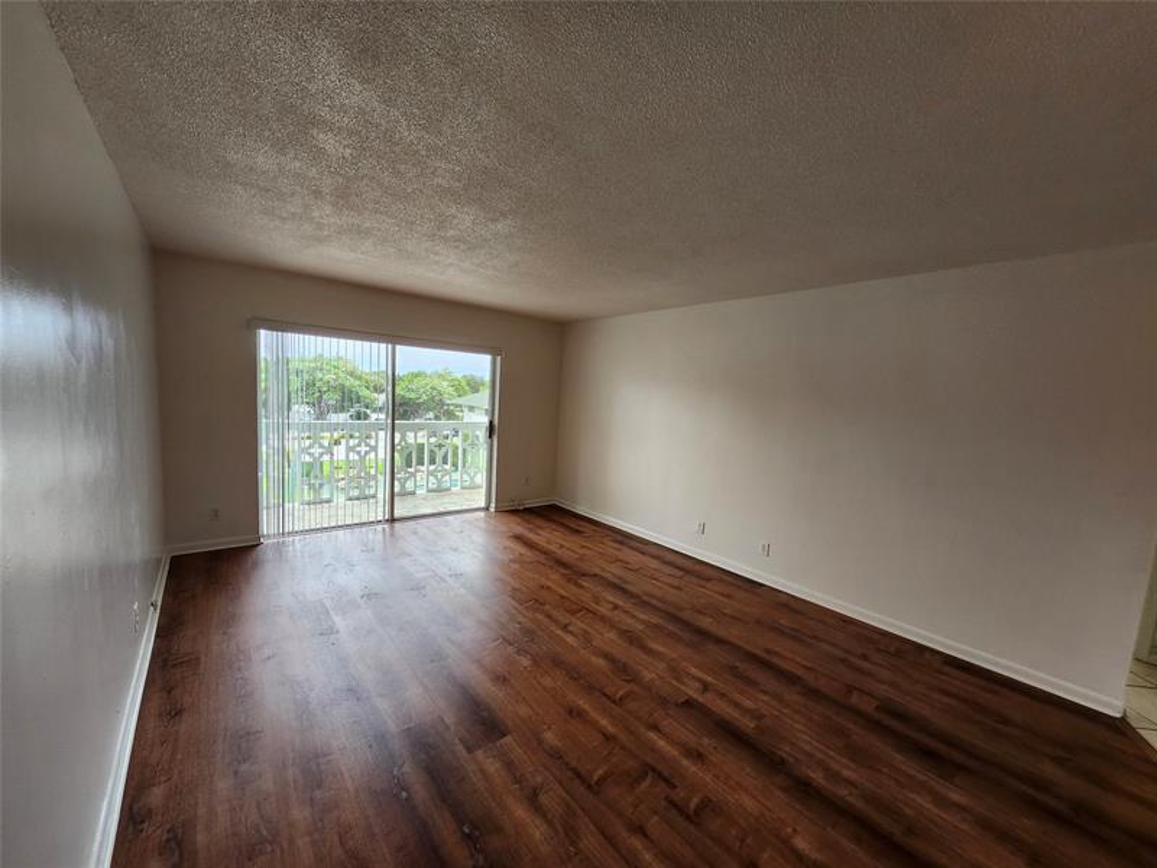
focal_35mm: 13
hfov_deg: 106.2
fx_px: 435
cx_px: 578
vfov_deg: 89.9
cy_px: 434
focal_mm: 1.74
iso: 100
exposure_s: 1/60
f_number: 2.2
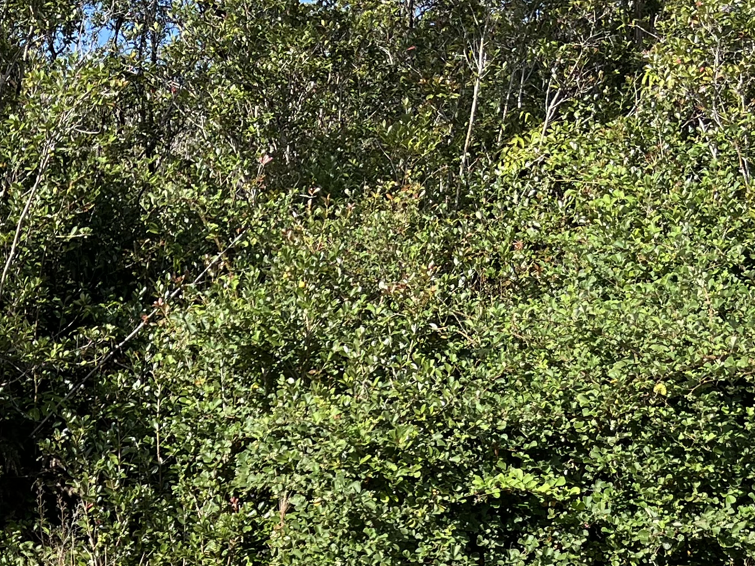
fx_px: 1701
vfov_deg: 18.2
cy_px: 623
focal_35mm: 78
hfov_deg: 23.4
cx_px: -92
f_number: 1.6
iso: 50
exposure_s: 1/1580
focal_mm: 5.1
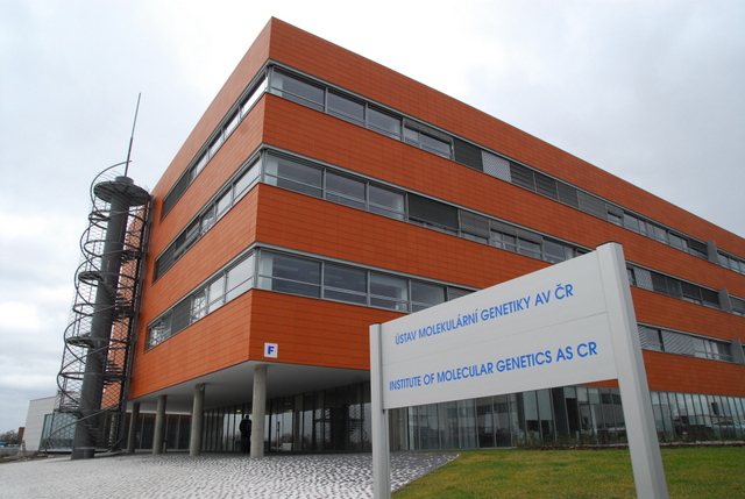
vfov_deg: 50.6
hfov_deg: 70.3
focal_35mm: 26
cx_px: 372
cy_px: 250
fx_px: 529
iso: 400
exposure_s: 1/320
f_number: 9
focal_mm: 17
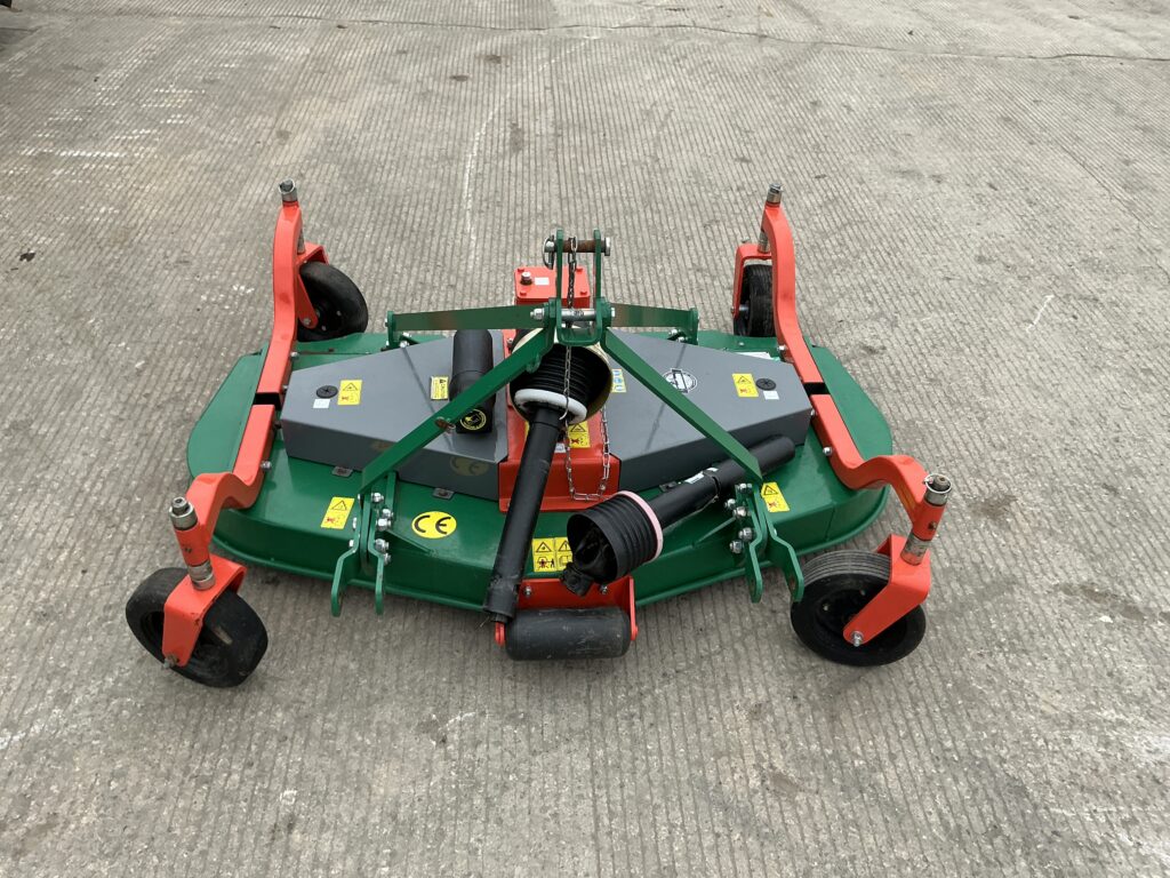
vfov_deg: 49.7
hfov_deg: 63.4
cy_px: 439
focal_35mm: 28
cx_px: 585
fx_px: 946
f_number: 1.8
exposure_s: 1/482
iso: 25
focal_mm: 3
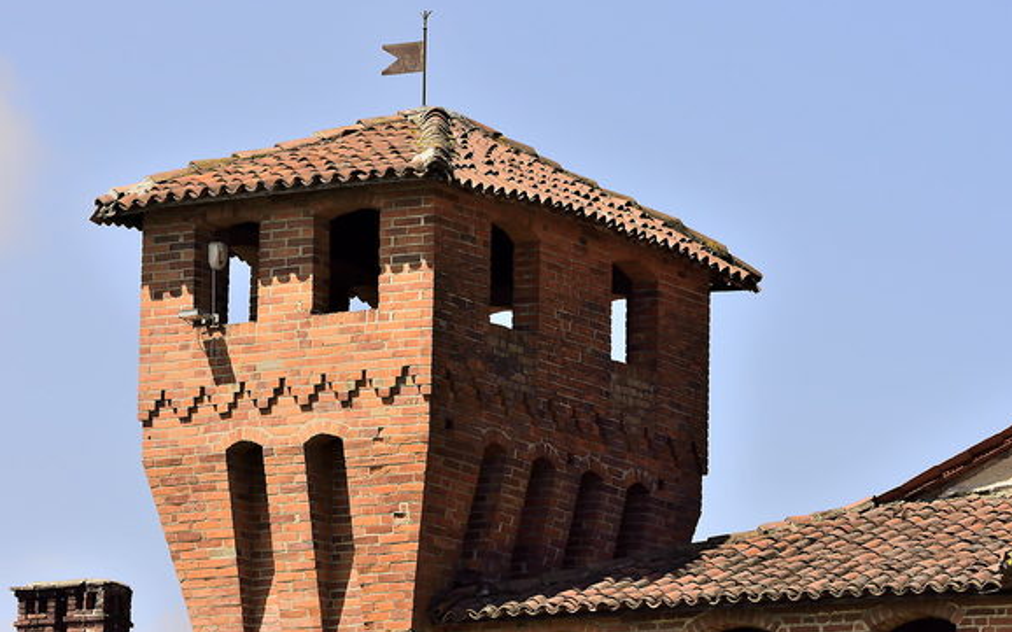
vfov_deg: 5.5
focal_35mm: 238
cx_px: 522
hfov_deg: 8.8
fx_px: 6563
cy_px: 315
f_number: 8
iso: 1250
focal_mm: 150
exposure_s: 1/3200
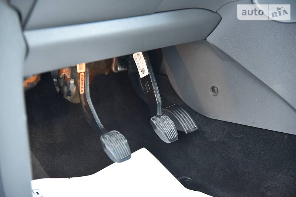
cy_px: 98
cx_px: 148
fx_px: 616
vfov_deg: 18.2
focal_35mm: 75
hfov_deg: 27.0
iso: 6400
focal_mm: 75
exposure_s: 1/60
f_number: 4
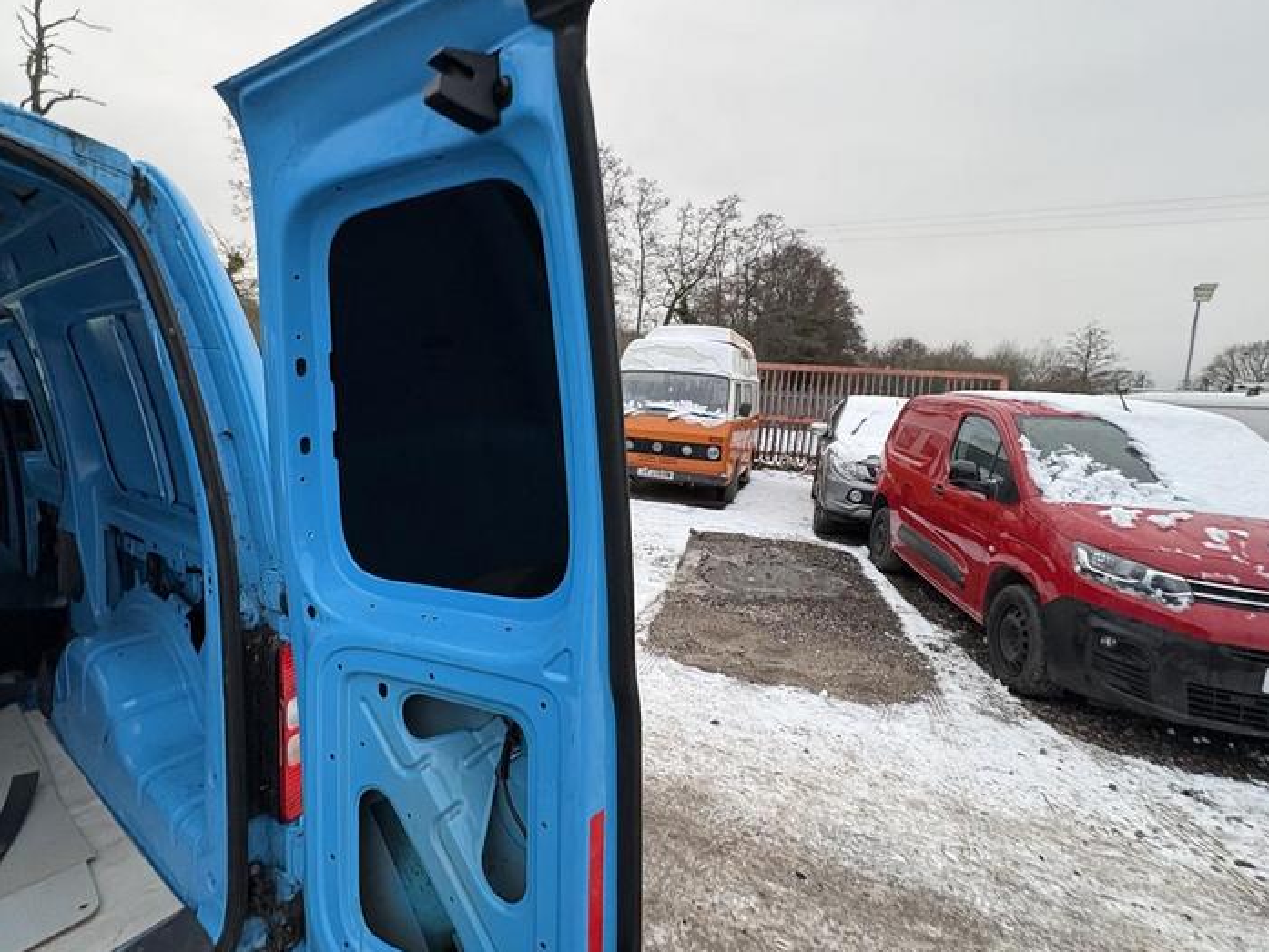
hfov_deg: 87.3
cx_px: 552
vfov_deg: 71.6
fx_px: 660
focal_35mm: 18
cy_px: 457
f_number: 2.2
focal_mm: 2.22
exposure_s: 1/87
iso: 250
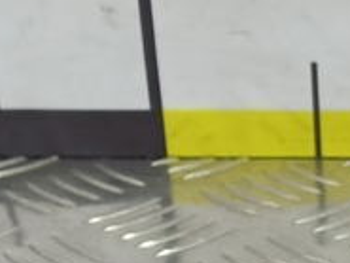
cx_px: 467
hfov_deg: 14.8
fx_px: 1285
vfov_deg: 10.5
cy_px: 575
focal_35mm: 127
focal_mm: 4.11
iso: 138
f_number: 1.6
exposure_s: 1/50
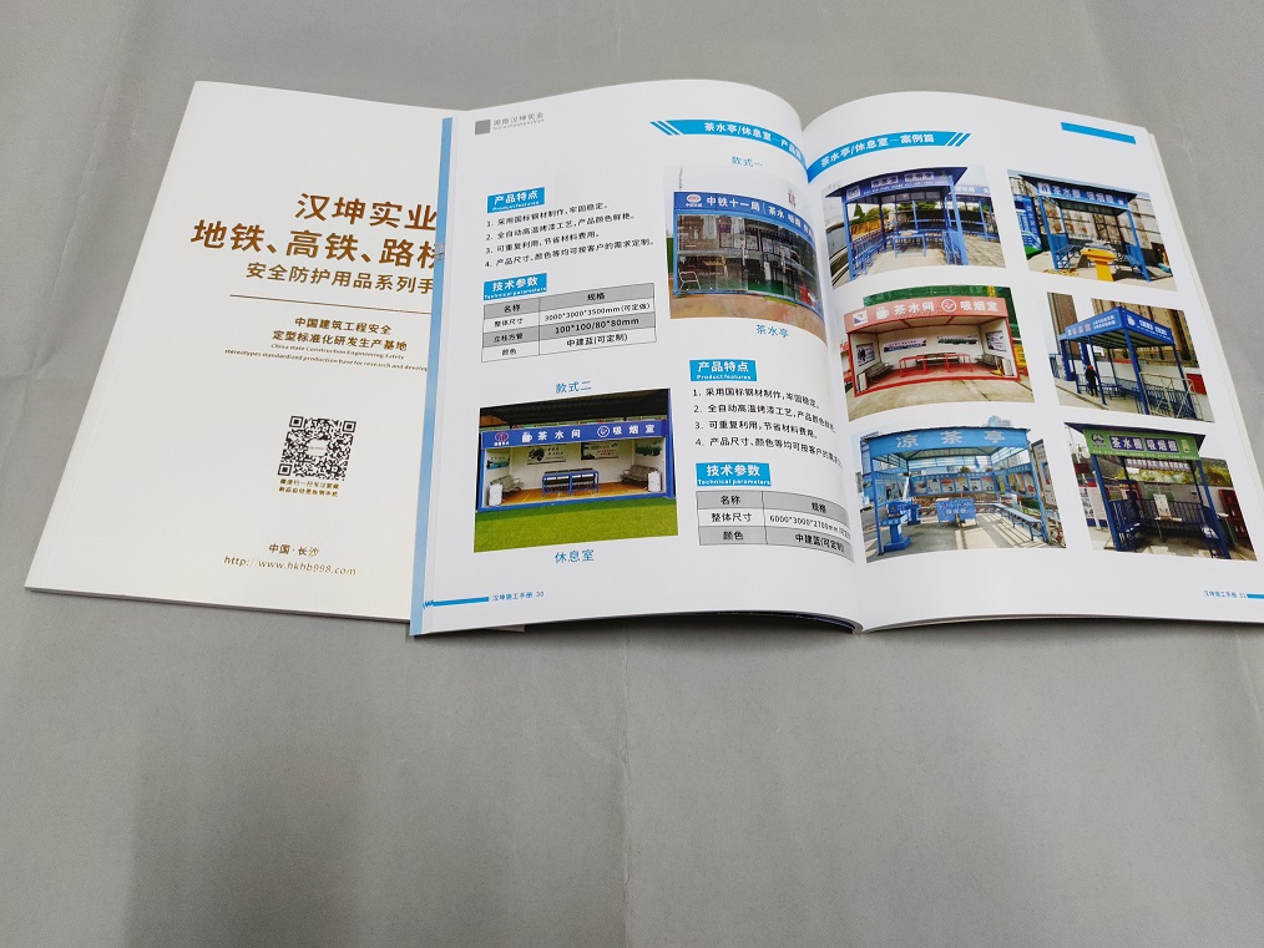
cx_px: 632
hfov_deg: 71.6
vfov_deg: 56.8
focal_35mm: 24
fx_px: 877
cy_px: 474
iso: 323
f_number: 1.69
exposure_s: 1/50
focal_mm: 6.72
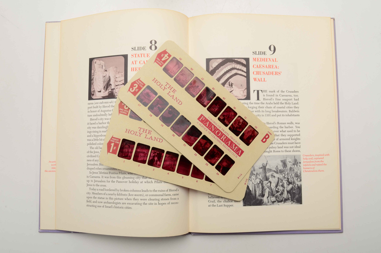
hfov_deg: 53.2
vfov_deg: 36.7
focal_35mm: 36
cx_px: 190
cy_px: 126
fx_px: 380
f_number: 25
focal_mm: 24
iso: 100
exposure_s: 1/160
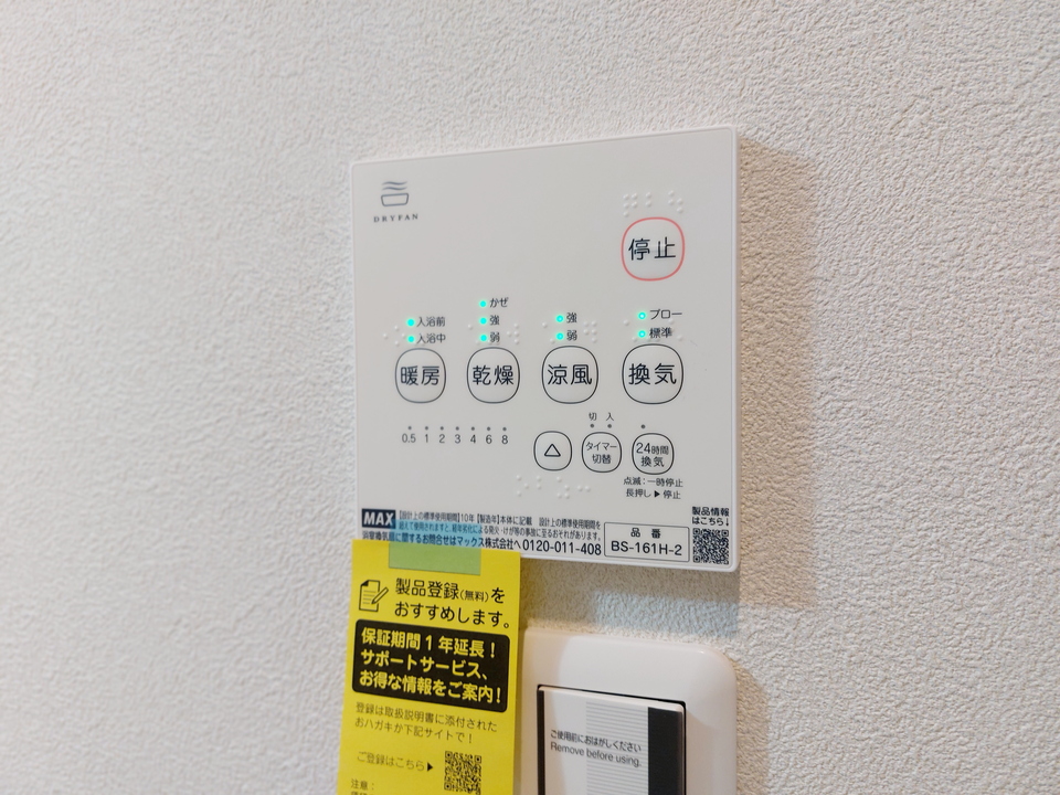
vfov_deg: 56.8
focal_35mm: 24
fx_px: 735
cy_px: 398
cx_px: 530
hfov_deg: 71.6
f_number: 1.8
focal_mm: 5.23
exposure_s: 1/24
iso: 80
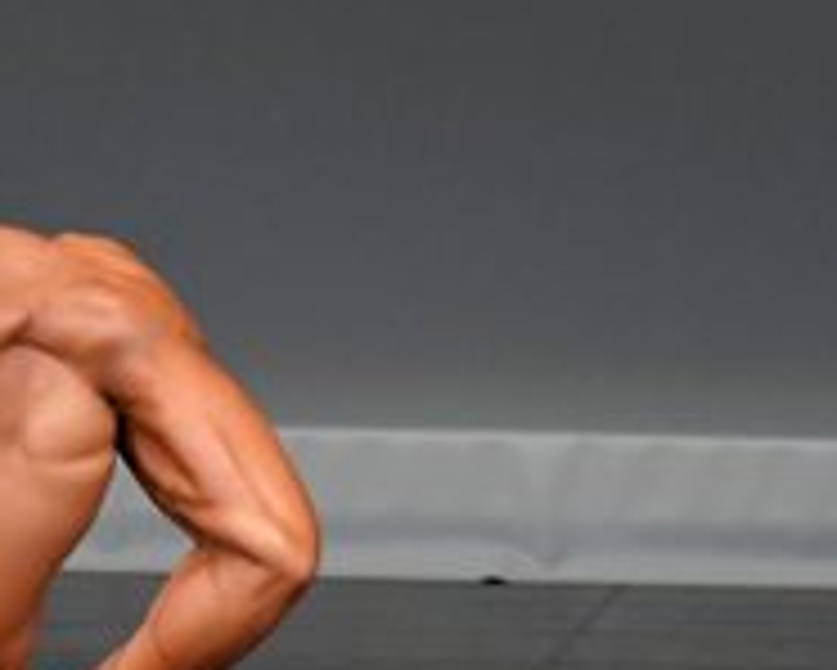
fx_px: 43646
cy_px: 634
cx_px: 223
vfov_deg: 0.9
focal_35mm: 1761
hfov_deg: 1.1
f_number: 5.6
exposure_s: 1/400
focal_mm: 300
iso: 4000
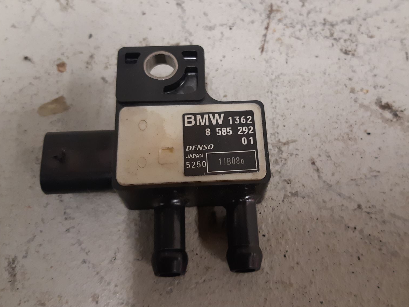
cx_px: 233
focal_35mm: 35
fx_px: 414
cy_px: 146
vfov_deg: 40.7
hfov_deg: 52.4
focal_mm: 3.93
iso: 200
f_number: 1.7
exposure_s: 1/50
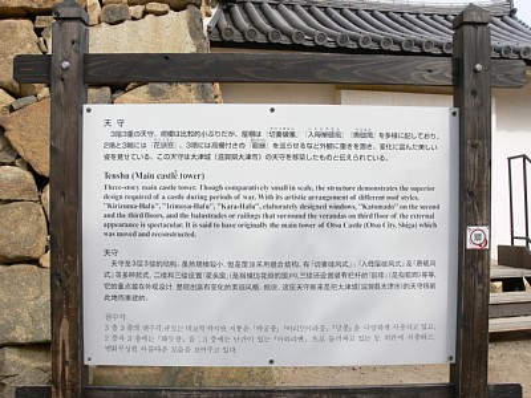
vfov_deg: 40.7
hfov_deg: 52.6
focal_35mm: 35
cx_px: 266
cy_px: 199
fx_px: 537
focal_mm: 7.4
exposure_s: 1/200
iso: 80
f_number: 5.6
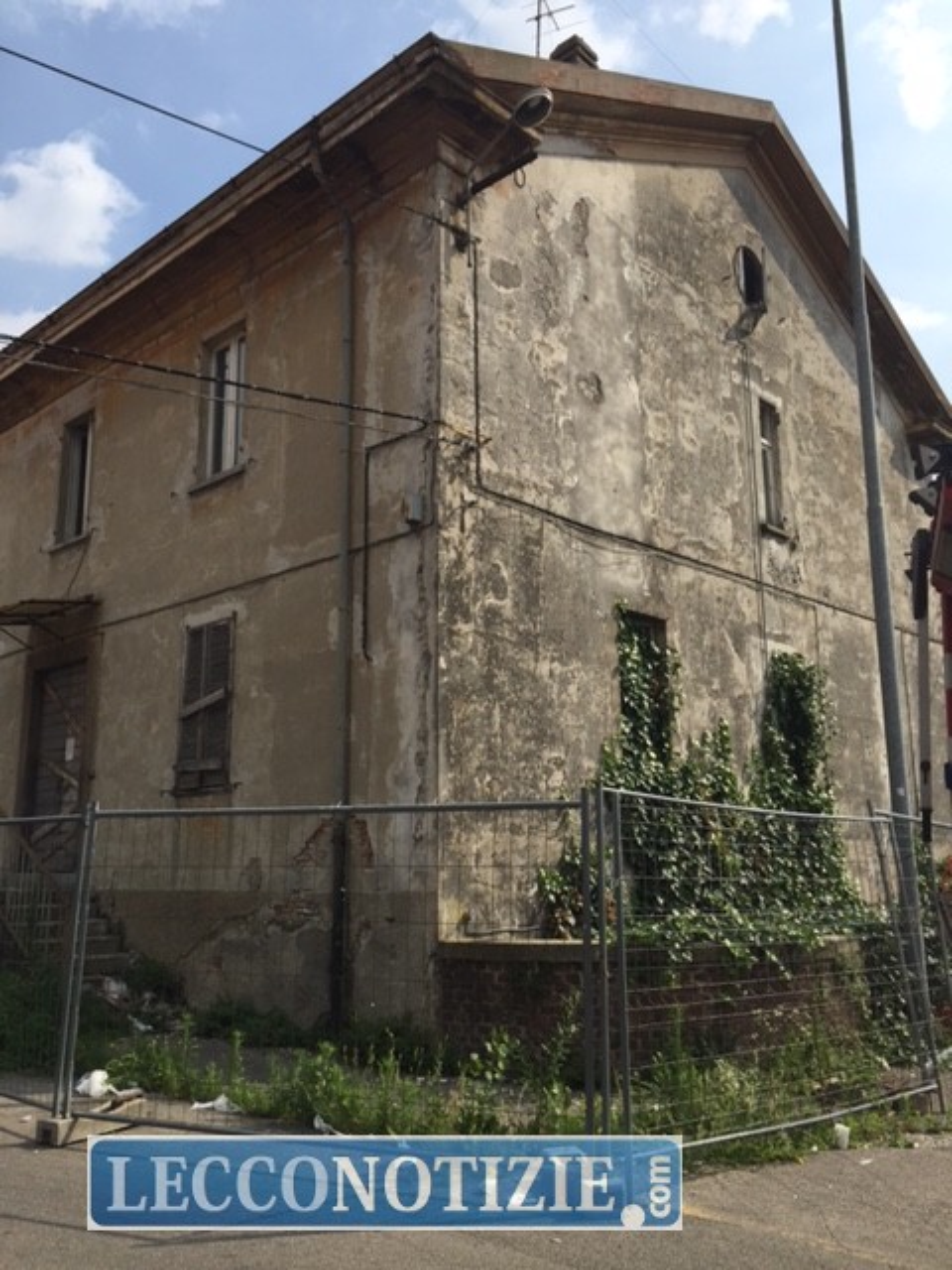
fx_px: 1063
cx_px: 476
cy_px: 635
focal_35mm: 29
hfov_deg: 48.2
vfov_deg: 61.7
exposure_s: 1/2198
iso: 32
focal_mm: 4.15
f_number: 2.2
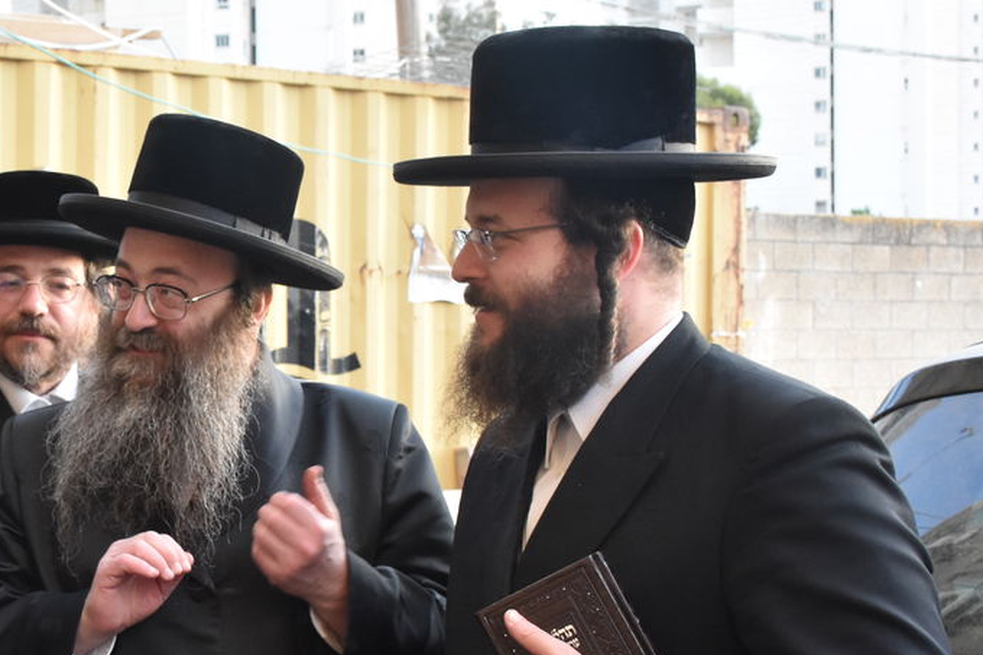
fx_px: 1939
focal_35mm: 71
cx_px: 25
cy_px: 374
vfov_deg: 19.2
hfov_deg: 27.0
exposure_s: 1/125
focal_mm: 23
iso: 1600
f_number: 9
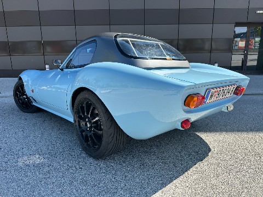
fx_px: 182
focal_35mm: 24
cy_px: 98
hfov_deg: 71.6
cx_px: 132
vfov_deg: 56.8
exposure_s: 1/2410
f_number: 1.78
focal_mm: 6.86
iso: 80
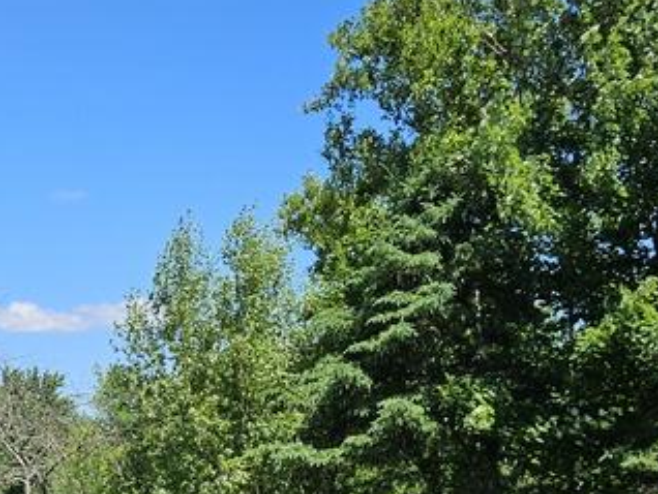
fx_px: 1408
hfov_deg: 26.1
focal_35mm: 74
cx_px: 188
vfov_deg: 19.5
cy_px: 453
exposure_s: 1/1915
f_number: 1.8
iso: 25
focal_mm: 5.4
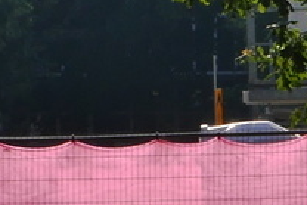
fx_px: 4881
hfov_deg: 3.6
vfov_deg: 2.4
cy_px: 222
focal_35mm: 572
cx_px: 579
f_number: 16
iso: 100
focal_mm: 34
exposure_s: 1/80
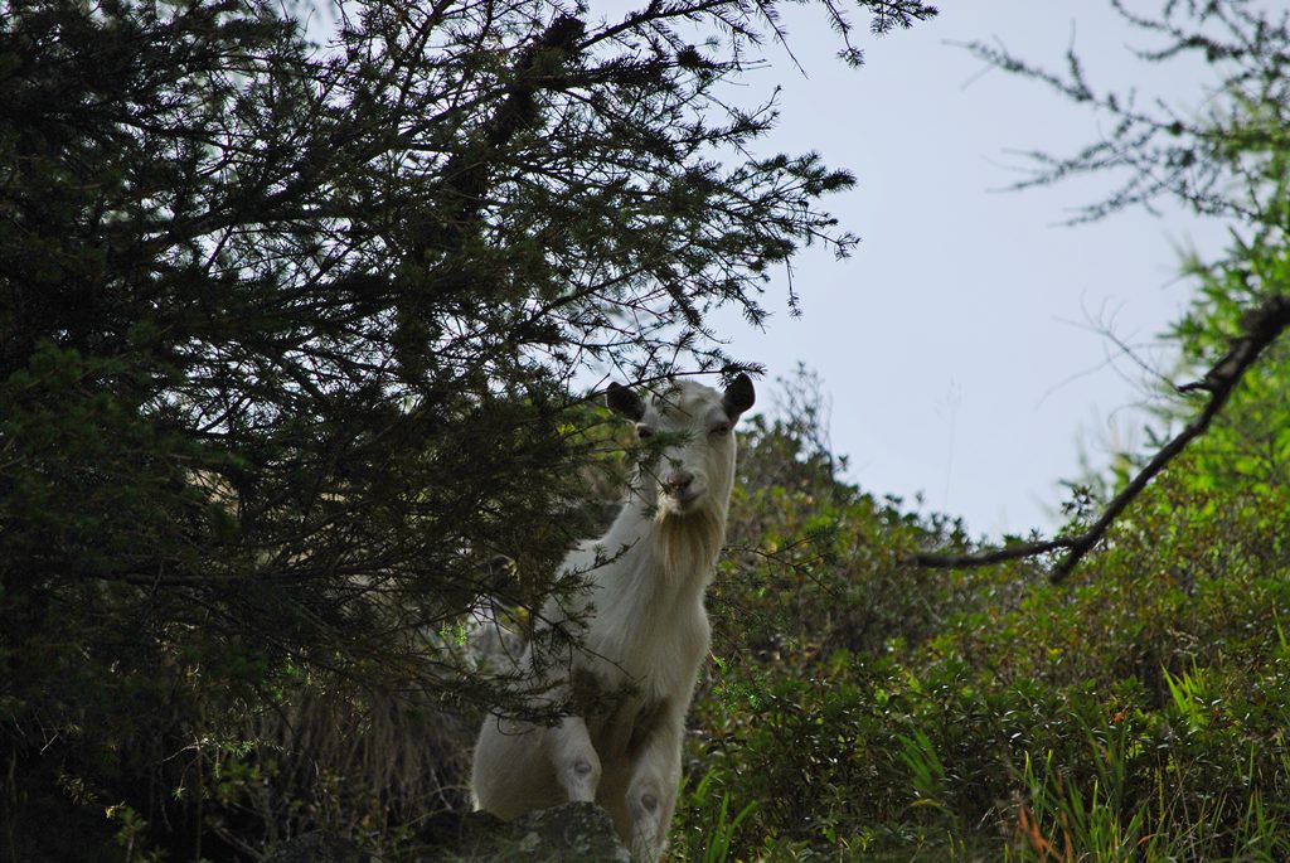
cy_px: 432
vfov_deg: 4.6
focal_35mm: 300
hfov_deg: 6.9
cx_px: 645
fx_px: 10760
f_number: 9
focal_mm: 200
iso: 200
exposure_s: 1/500
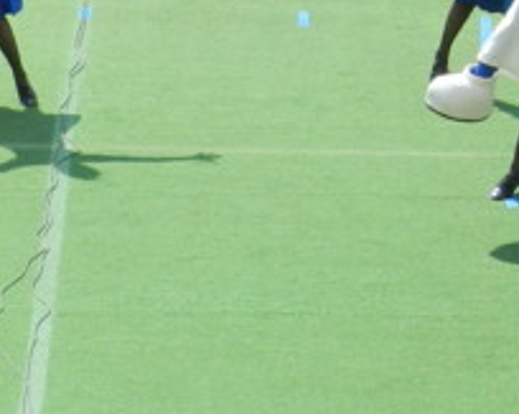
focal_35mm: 383
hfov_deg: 5.0
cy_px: -20
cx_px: 621
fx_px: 5880
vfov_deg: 4.0
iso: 160
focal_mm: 17.7
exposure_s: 1/500
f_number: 4.6
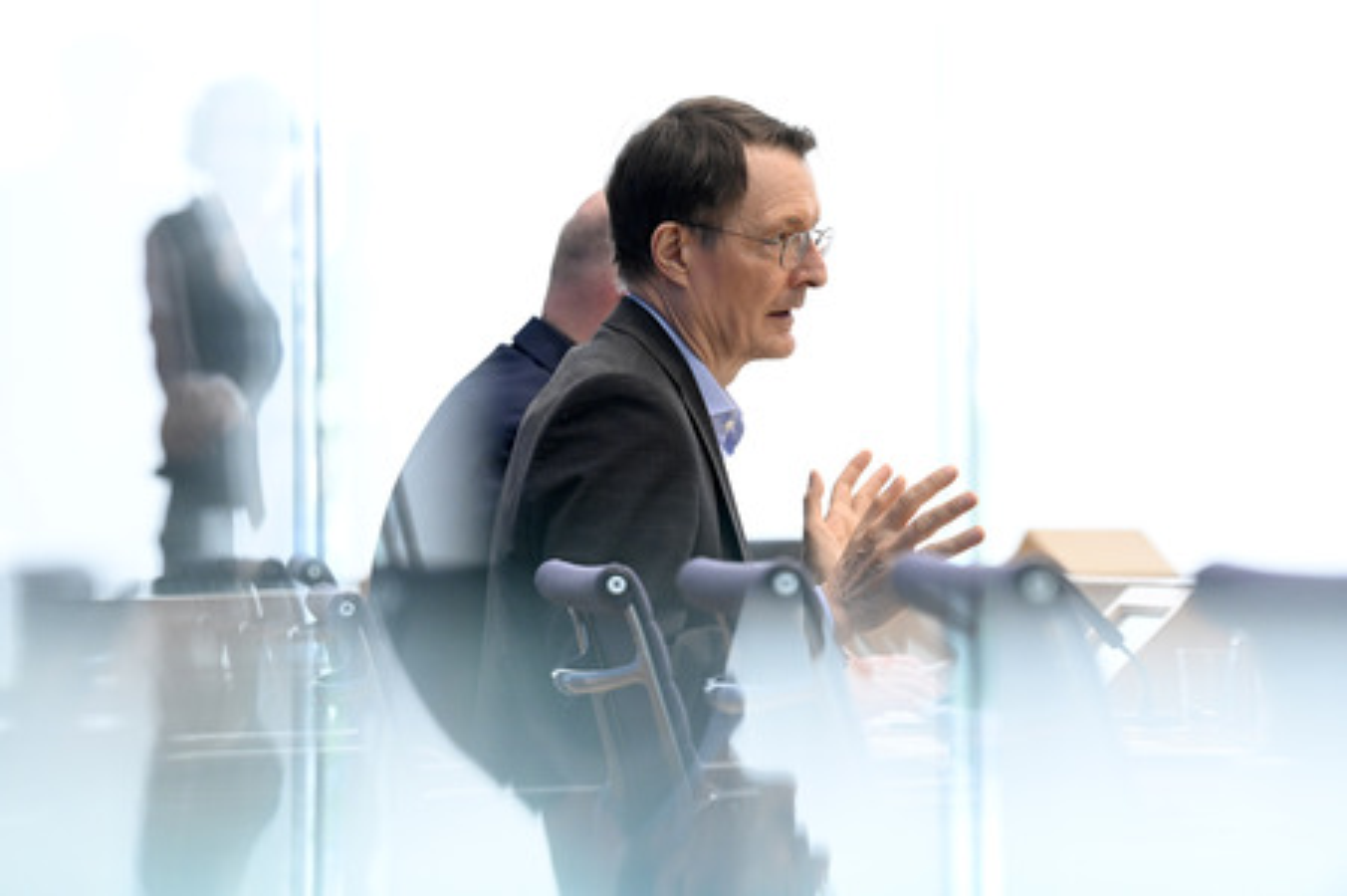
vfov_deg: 6.9
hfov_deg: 10.3
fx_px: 7478
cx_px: 674
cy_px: 448
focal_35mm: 200
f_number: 6.3
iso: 4000
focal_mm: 200
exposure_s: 1/400
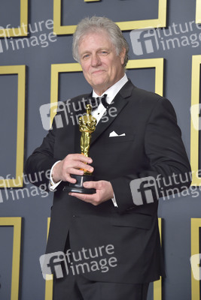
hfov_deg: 9.5
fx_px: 1213
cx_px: 100
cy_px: 150
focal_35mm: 145
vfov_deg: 14.1
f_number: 7.1
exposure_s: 1/250
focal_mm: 145
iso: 640
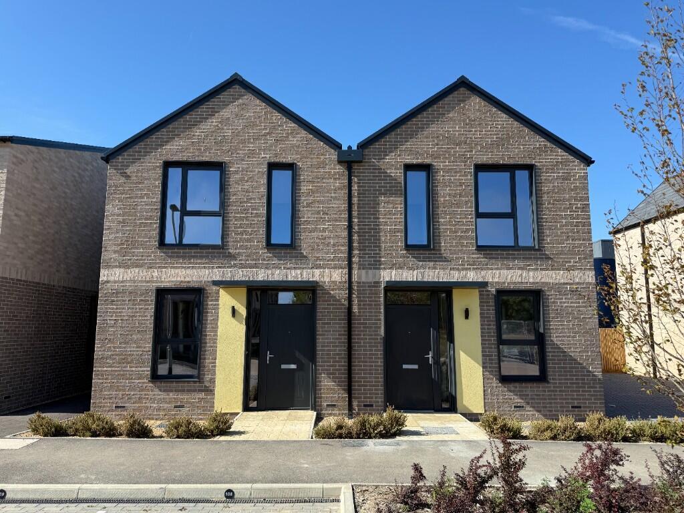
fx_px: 474
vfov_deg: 56.8
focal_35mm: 24
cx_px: 342
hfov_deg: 71.6
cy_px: 256
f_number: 1.78
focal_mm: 6.76
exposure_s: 1/3145
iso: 80
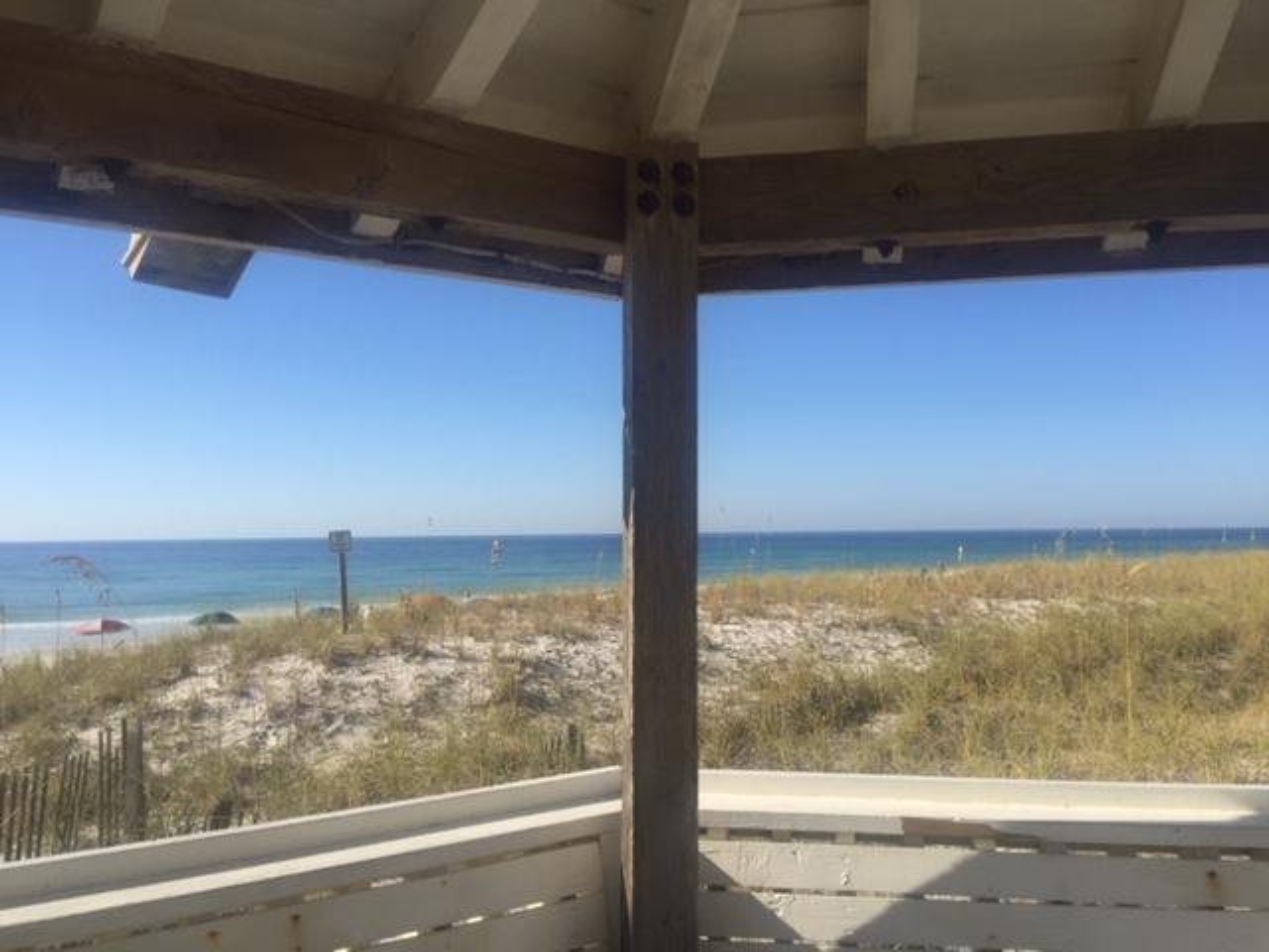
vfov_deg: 48.2
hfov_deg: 61.7
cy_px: 476
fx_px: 1063
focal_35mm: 29
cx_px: 634
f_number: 2.2
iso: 32
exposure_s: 1/2083
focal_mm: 4.15
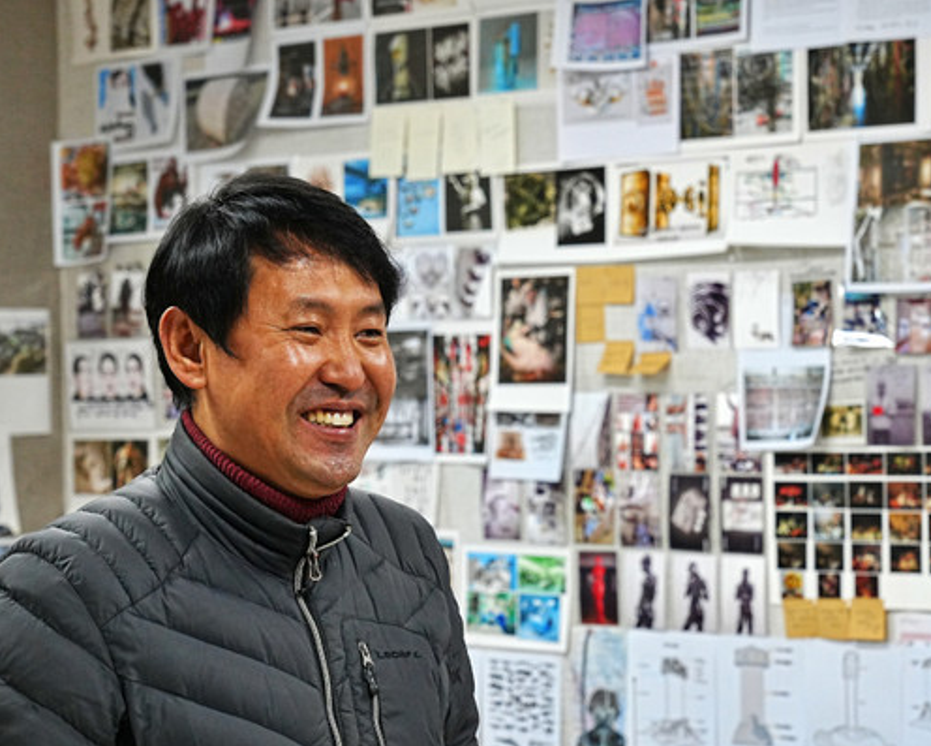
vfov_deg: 16.5
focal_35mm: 93
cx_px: 484
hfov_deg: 20.6
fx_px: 2563
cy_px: 374
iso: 2500
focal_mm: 82
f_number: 8
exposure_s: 1/160
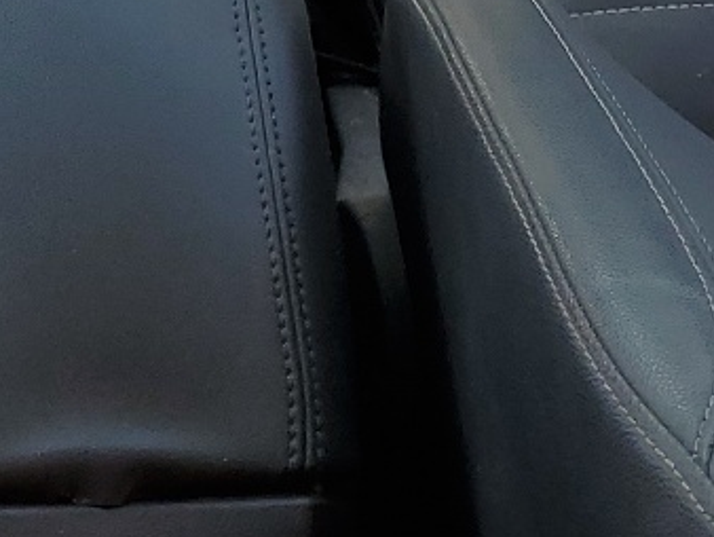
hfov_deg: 15.7
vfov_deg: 10.7
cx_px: -21
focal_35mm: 123
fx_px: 2539
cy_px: -653
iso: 50
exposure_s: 1/500
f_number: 1.5
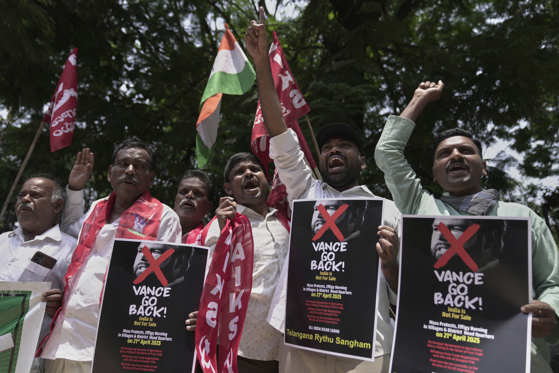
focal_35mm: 27
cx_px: 280
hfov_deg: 67.4
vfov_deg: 47.9
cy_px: 186
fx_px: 419
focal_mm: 27
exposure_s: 1/1000
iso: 100
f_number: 2.8
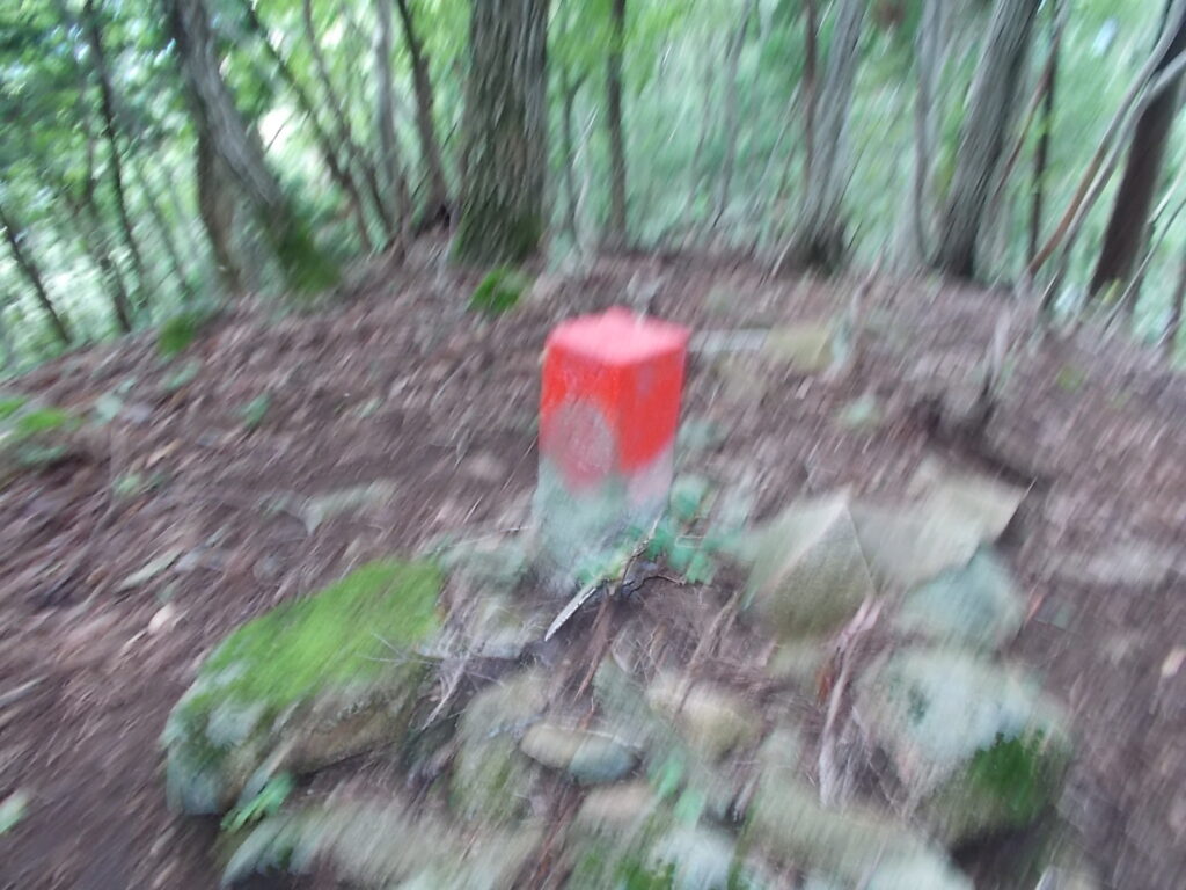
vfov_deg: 53.1
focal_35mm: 26
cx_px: 593
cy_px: 445
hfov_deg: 67.3
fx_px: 891
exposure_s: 1/25
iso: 200
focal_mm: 4.6
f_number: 3.2
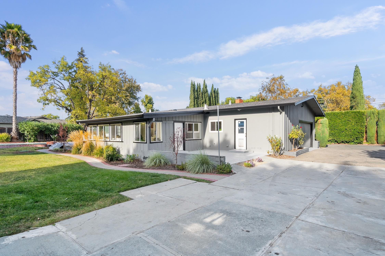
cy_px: 128
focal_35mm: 18
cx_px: 192
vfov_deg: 67.4
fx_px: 192
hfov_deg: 90.0
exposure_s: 1/320
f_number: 8
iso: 400
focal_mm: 18
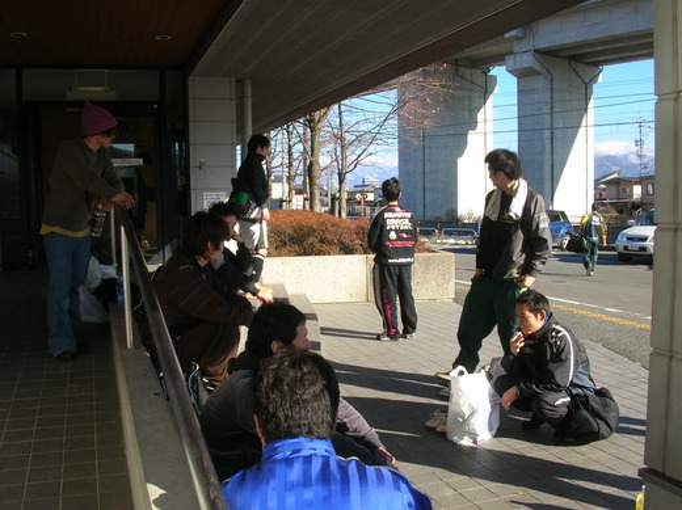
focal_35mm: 35
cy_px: 255
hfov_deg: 52.7
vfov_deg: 40.6
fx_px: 689
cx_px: 341
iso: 50
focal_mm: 5.8
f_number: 5.6
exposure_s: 1/140
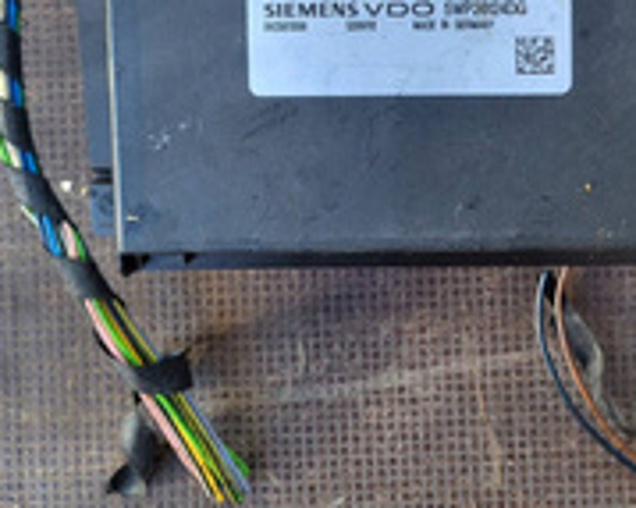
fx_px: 959
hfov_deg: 36.4
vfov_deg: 27.9
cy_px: 0
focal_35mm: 51
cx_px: 409
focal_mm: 5.4
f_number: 1.8
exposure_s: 1/100
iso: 64
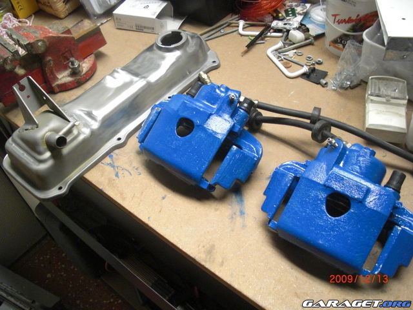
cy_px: 155
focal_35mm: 36
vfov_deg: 39.7
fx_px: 430
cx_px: 206
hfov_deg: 51.4
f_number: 2.8
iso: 400
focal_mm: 6.3
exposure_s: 1/80
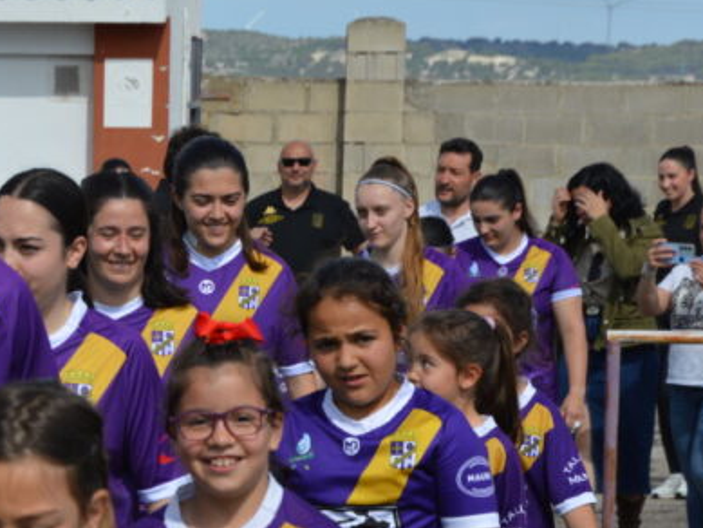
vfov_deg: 7.5
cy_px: 368
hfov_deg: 9.9
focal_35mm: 199
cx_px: 36
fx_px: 4043
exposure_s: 1/320
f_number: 9
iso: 100
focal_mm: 70
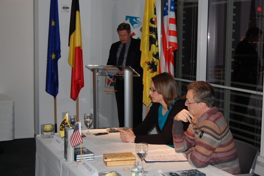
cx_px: 132
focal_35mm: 63
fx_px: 462
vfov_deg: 21.5
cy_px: 88
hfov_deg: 31.9
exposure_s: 1/60
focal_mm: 42
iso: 400
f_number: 5.3
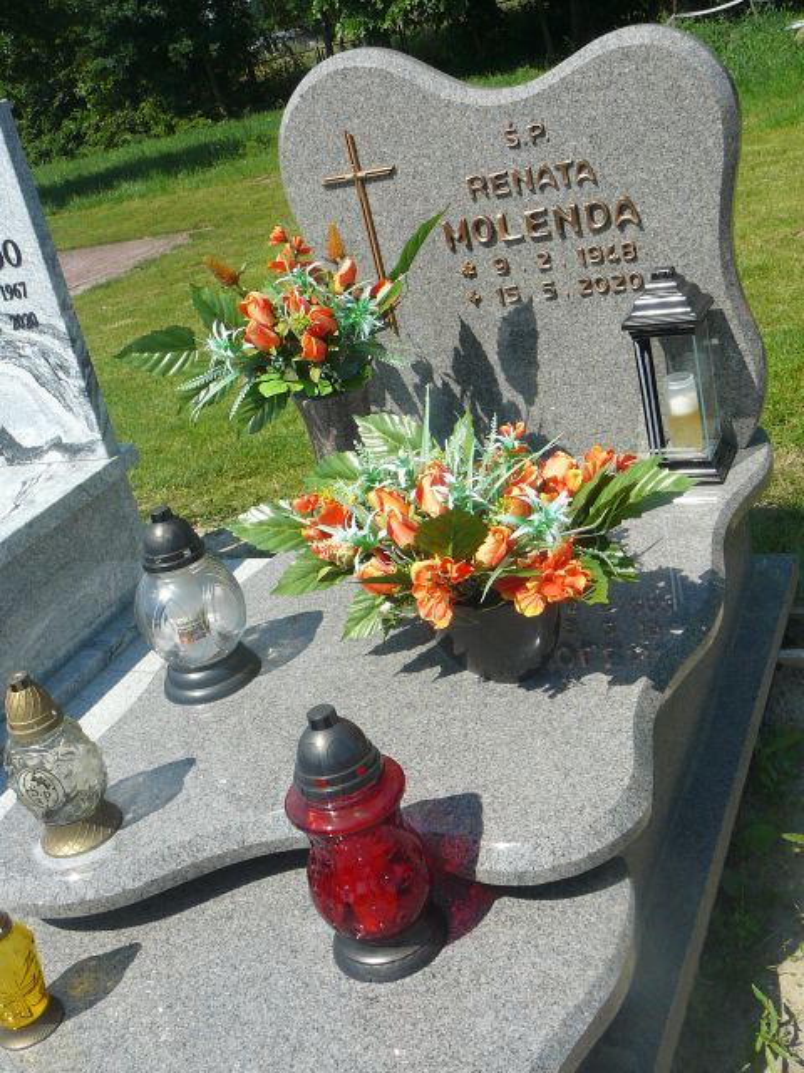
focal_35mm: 39
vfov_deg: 47.9
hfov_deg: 36.8
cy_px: 536
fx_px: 1208
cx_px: 402
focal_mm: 5.8
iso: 80
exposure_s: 1/400
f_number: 5
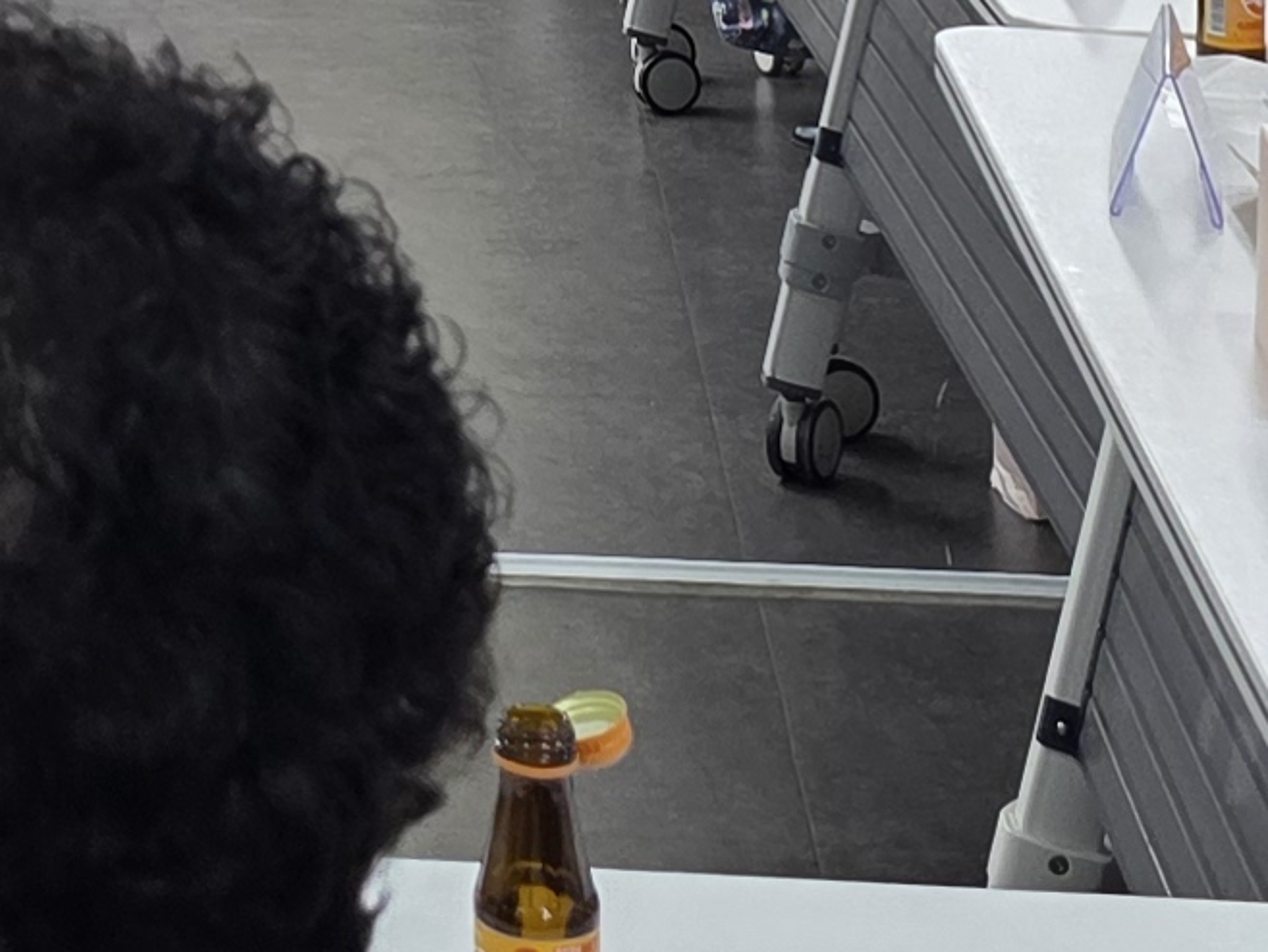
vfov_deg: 9.4
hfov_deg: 13.6
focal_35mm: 140
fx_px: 5129
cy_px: -1402
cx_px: -338
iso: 160
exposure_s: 1/120
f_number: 1.7
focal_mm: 6.3
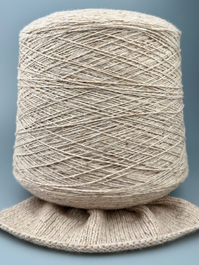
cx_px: 99
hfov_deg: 54.9
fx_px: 192
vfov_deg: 69.4
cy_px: 130
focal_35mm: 25
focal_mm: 6.76
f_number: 1.78
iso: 80
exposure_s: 1/1410
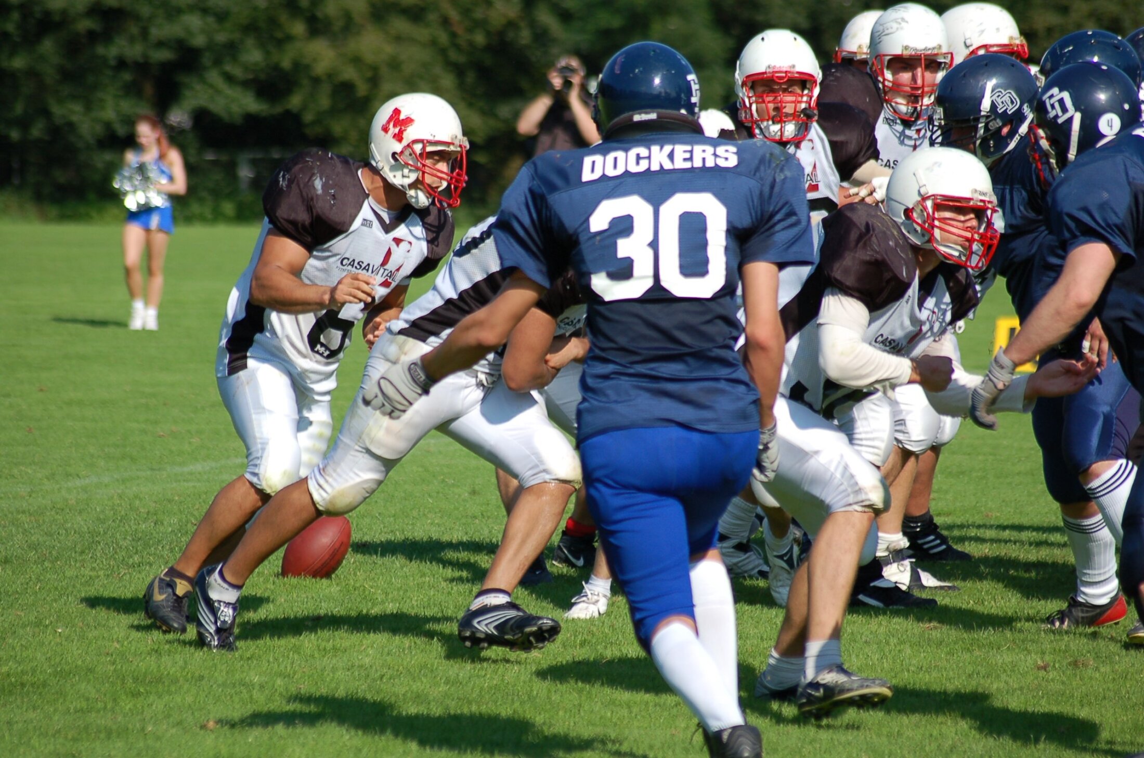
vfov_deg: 5.4
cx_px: 572
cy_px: 379
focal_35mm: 255
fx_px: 8088
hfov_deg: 8.1
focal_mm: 170
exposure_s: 1/1250
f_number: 5
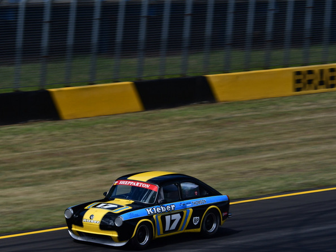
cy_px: 140
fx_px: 2550
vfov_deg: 5.7
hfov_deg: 7.5
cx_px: 140
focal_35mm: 263
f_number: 20
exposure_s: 1/250
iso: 500
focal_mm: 135
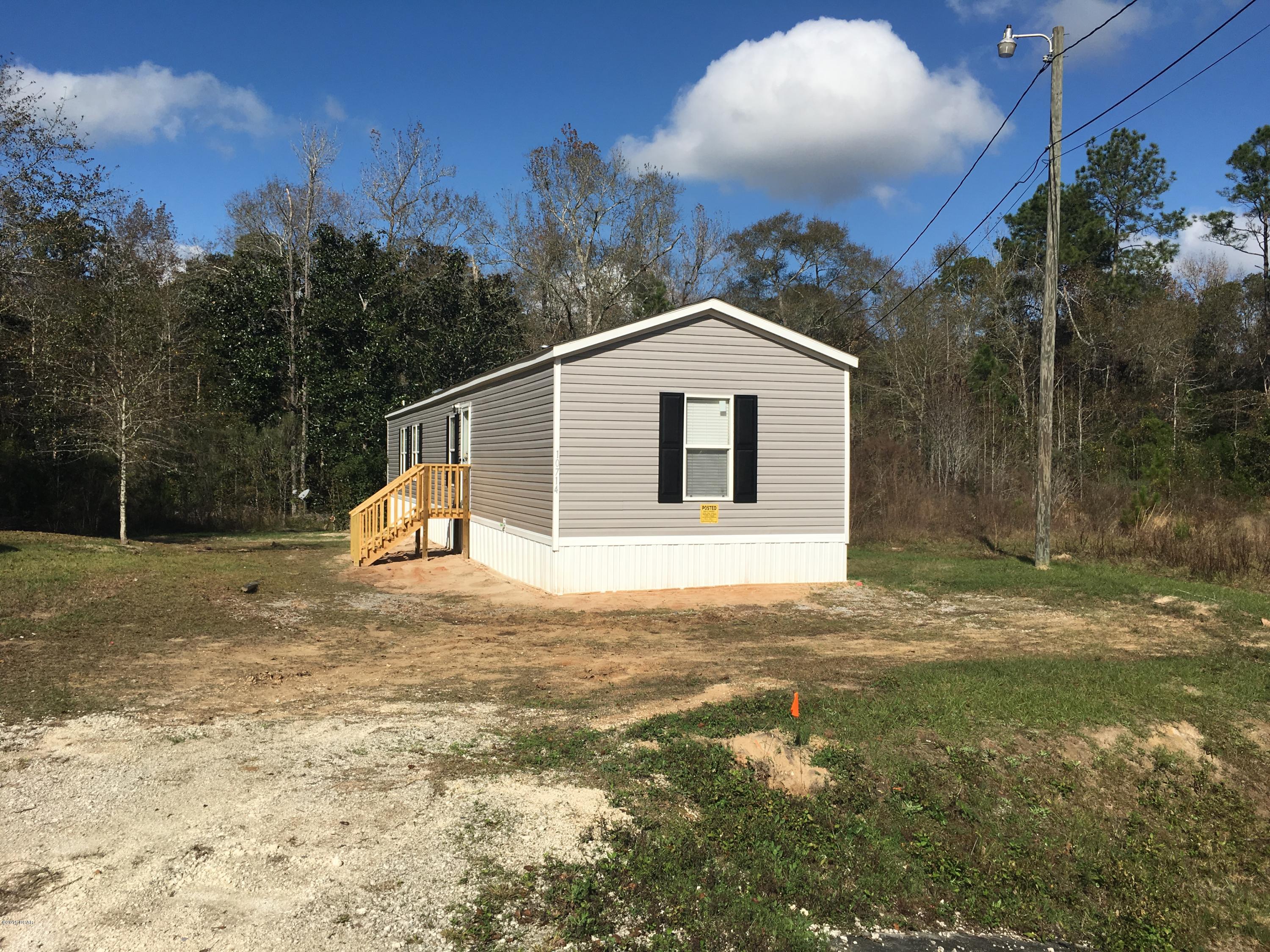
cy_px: 476
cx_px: 635
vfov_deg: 48.2
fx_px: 1064
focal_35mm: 29
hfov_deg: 61.7
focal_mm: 4.15
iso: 25
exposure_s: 1/2564
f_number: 2.2
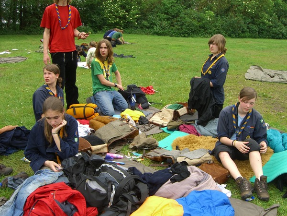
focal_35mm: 38
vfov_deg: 37.7
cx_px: 144
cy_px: 108
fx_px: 315
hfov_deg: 49.0
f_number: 4
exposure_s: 1/200
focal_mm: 7.9
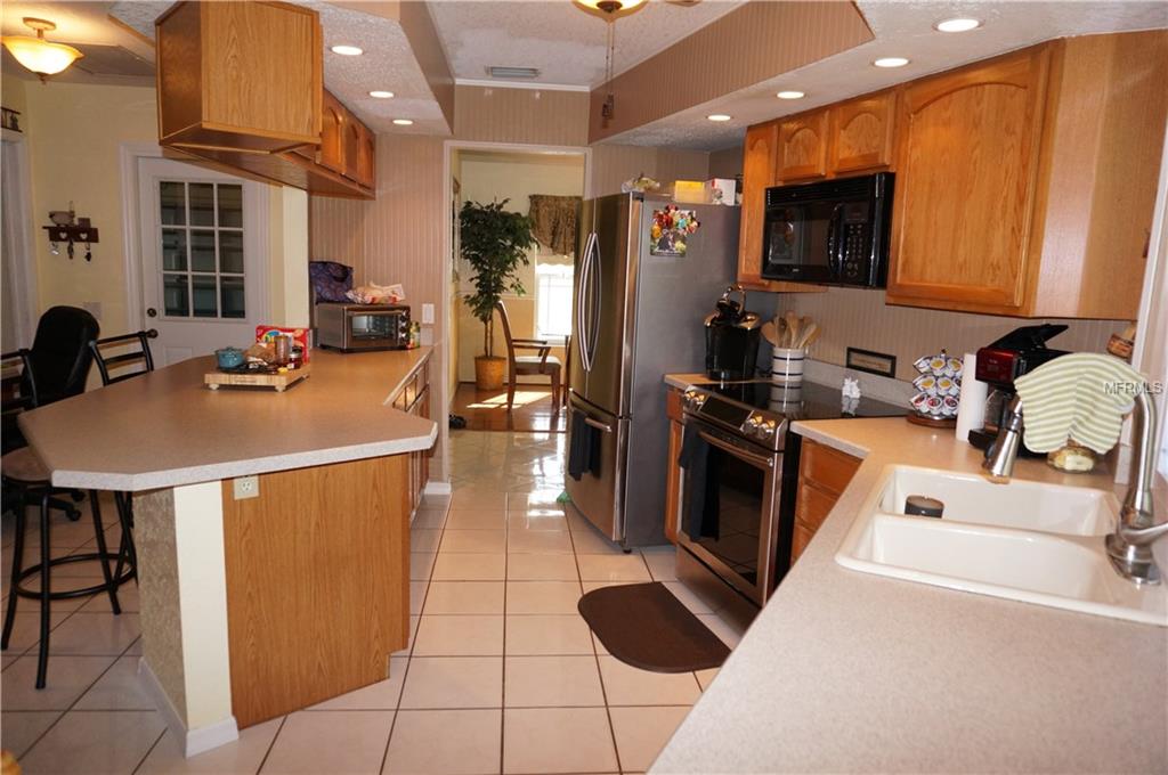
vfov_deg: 53.0
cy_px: 388
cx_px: 584
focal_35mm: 24
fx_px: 778
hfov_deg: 73.8
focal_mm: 16
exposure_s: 1/160
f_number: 4
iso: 800
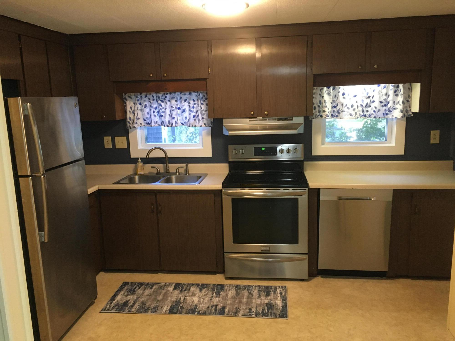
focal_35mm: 29
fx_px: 381
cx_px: 228
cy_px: 170
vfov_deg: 48.2
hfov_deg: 61.7
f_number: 2.2
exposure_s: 1/30
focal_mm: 4.15
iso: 160
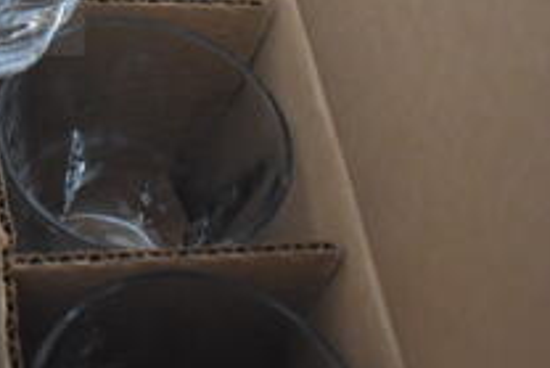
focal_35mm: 79
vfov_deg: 16.5
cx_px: -209
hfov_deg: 22.3
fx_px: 1208
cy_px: -85
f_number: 3.5
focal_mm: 18
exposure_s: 1/30
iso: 2500
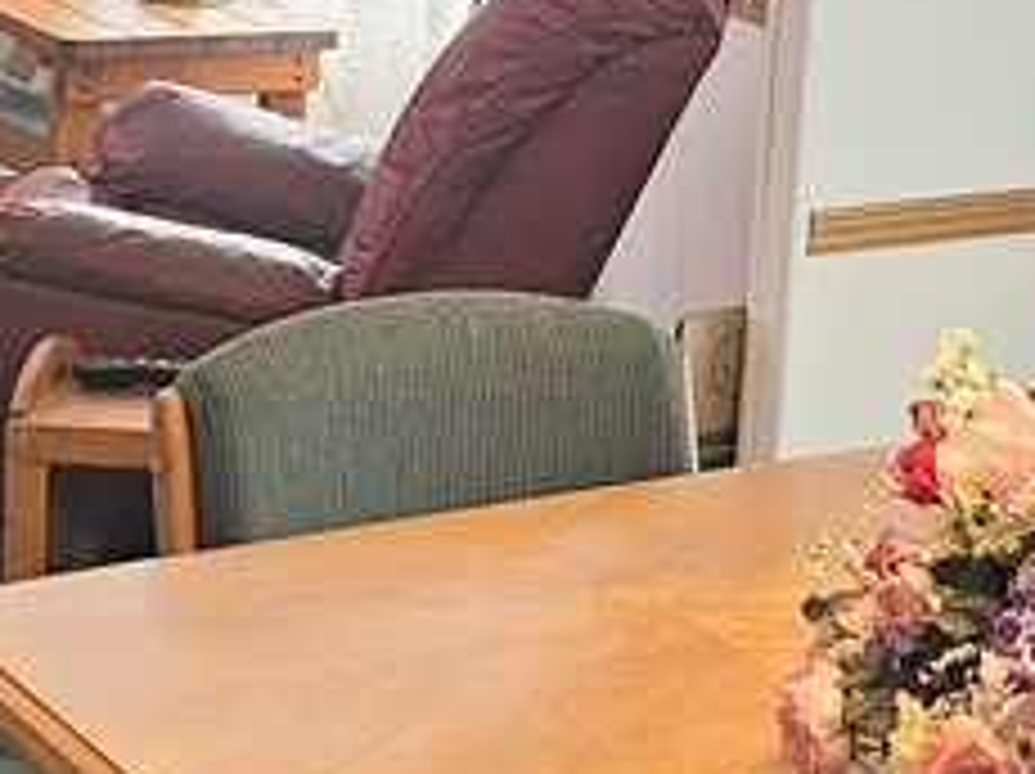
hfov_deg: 18.1
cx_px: 936
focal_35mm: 107
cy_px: 112
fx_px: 3196
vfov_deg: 13.7
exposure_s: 1/120
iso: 125
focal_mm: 5
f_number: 1.8
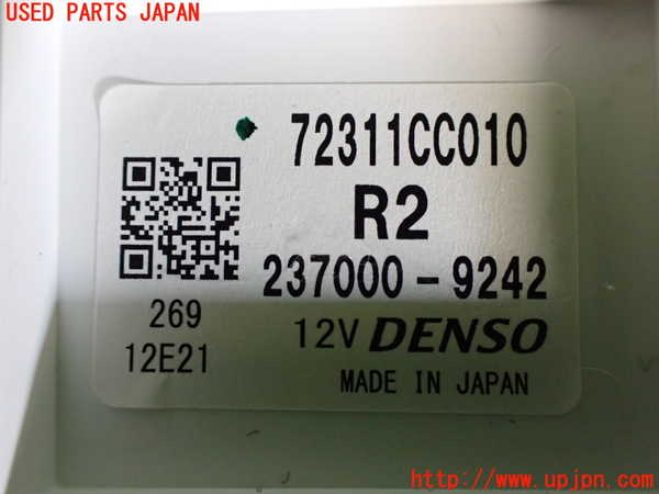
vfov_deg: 46.8
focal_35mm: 30
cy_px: 247
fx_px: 571
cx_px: 330
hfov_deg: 60.0
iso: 1000
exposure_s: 1/30
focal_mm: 5.4
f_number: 2.3
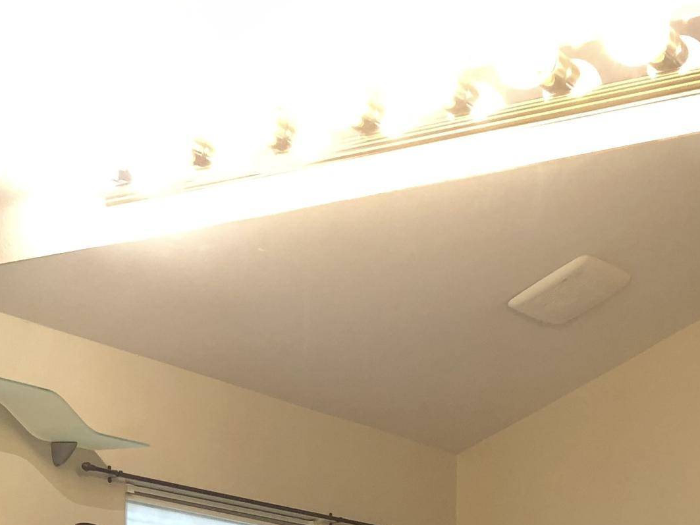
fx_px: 1597
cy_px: 686
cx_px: 373
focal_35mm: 79
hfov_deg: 24.7
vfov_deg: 17.5
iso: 40
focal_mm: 3.99
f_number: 1.8
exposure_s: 1/20
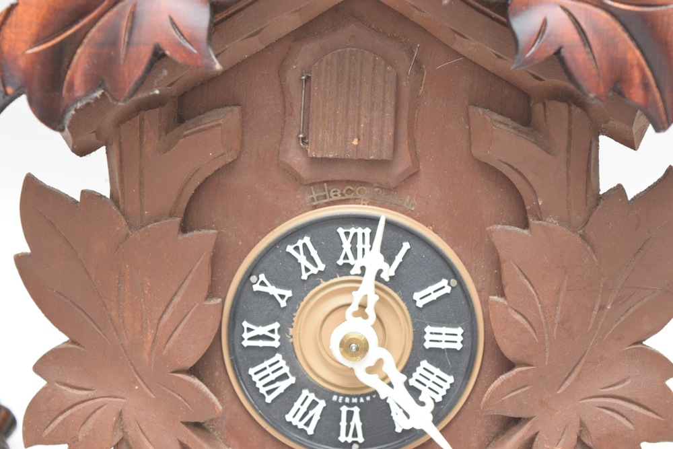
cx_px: 336
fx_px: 1542
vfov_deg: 16.6
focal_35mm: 82
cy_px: 224
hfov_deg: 24.6
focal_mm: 55
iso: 800
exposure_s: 1/100
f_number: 5.6
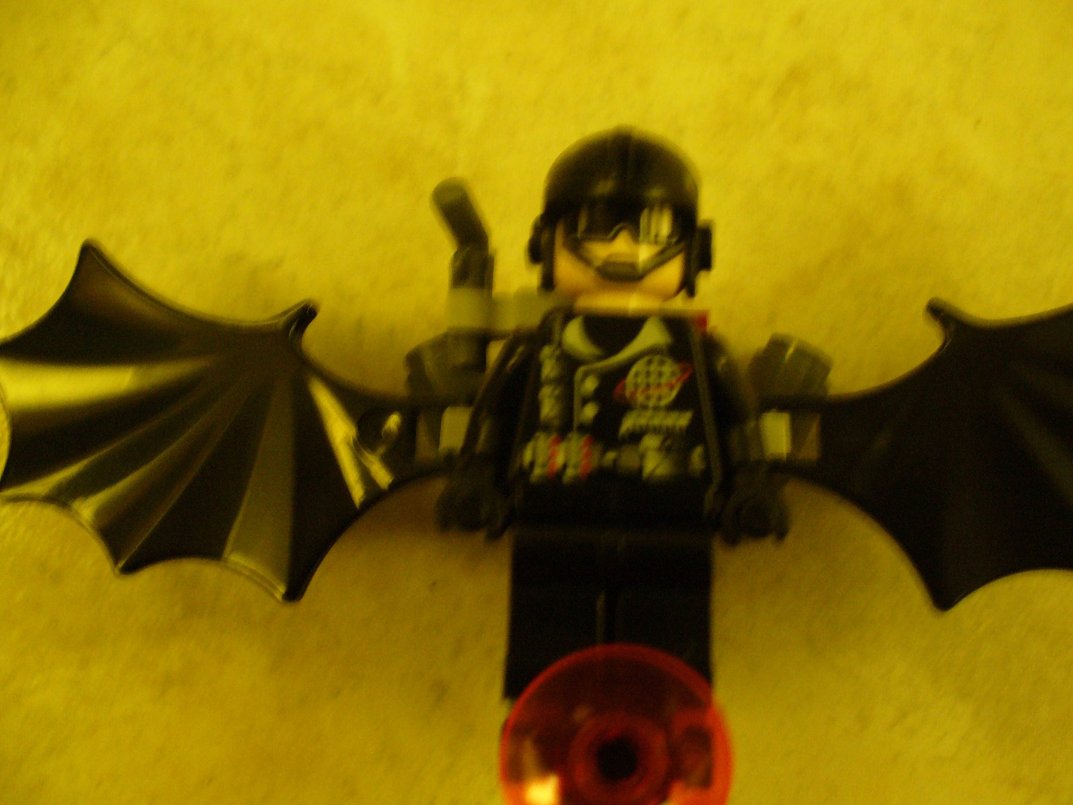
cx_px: 574
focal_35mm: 40
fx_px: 1240
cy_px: 430
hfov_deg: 46.8
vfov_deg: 35.9
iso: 200
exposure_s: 1/8
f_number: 2.8
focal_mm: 6.1
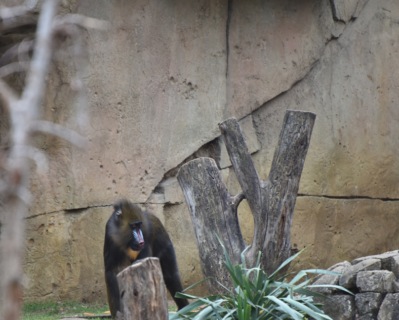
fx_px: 5269
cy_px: 202
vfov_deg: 3.5
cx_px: 129
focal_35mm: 446
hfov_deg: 4.3
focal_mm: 300
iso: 1000
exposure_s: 1/640
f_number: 5.6
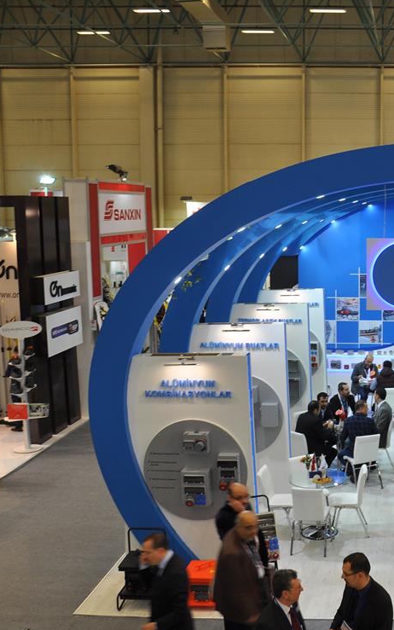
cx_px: 440
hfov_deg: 27.2
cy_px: 309
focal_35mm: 43
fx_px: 739
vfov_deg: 46.2
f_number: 8
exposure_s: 1/20
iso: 200
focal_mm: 18
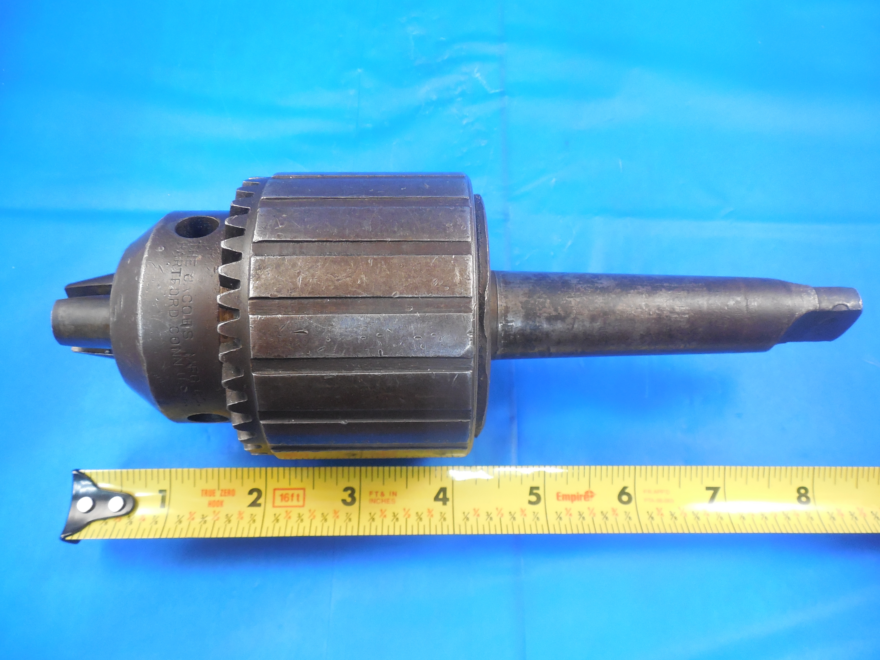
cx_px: 440
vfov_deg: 54.9
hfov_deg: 69.4
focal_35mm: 25
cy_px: 330
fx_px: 636
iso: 400
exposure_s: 1/20
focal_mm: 4.5
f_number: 3.3
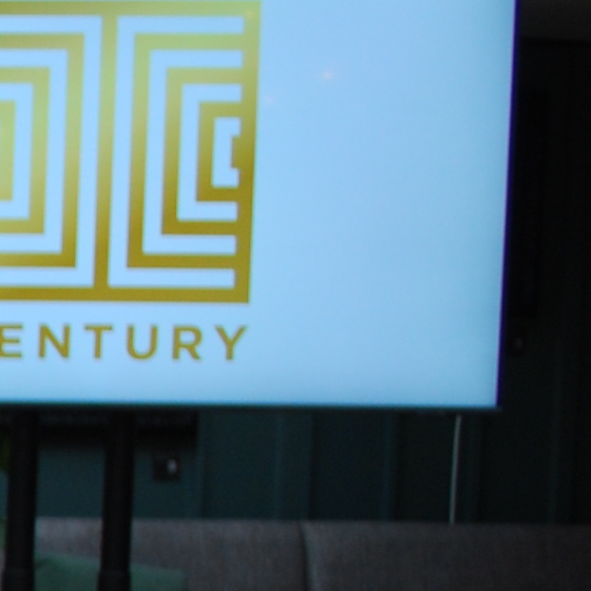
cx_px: -1126
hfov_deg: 9.1
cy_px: 776
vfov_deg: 10.7
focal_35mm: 159
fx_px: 3071
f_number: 3.8
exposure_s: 1/50
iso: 200
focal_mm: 20
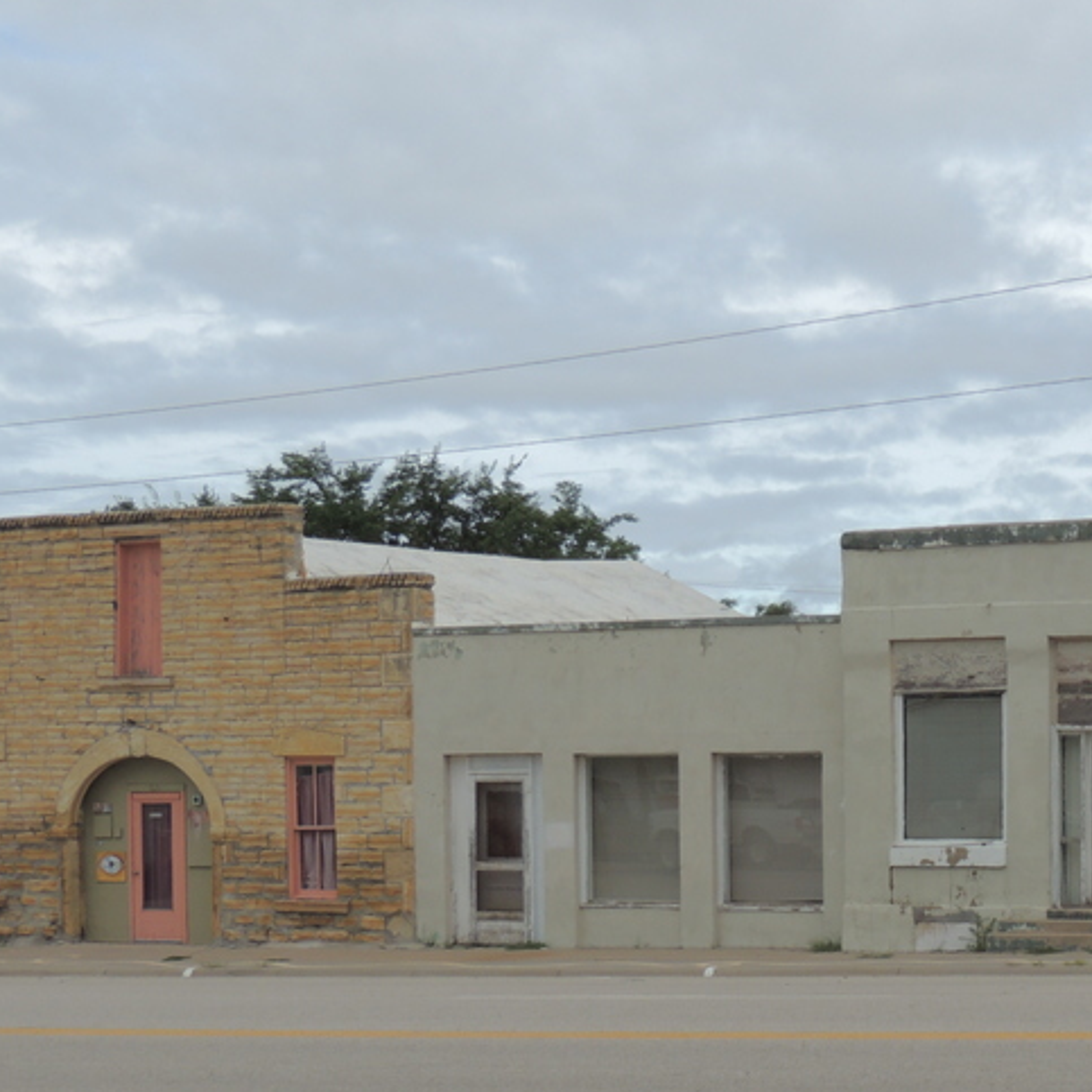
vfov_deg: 20.3
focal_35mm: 85
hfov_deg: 19.9
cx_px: 1040
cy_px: 791
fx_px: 3034
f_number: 3.4
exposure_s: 1/1000
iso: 100
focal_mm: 7.6
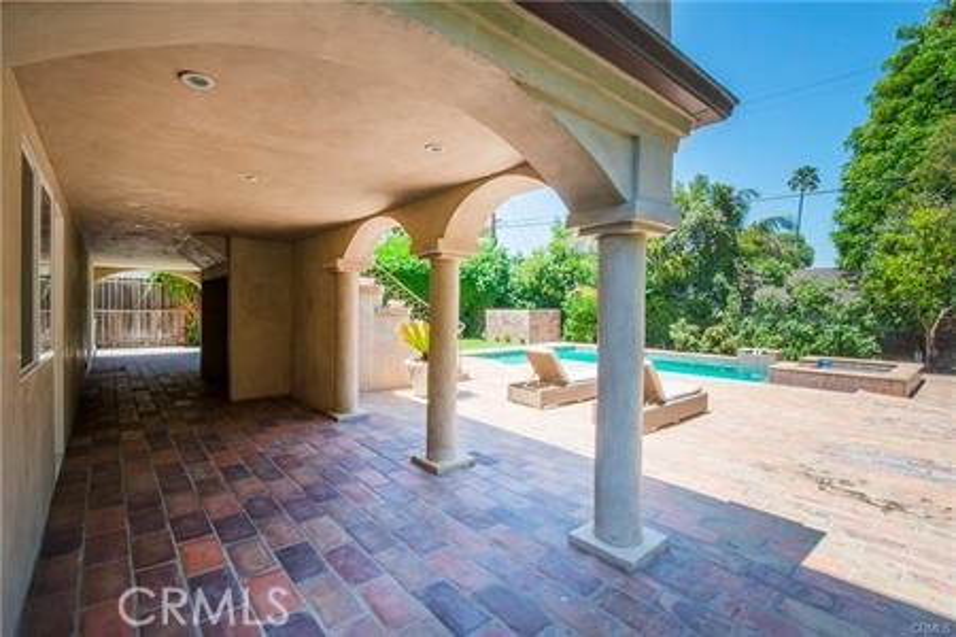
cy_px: 318
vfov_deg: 73.7
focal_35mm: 16
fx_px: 425
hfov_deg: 96.7
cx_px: 478
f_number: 22
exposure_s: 1/40
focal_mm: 16
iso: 200
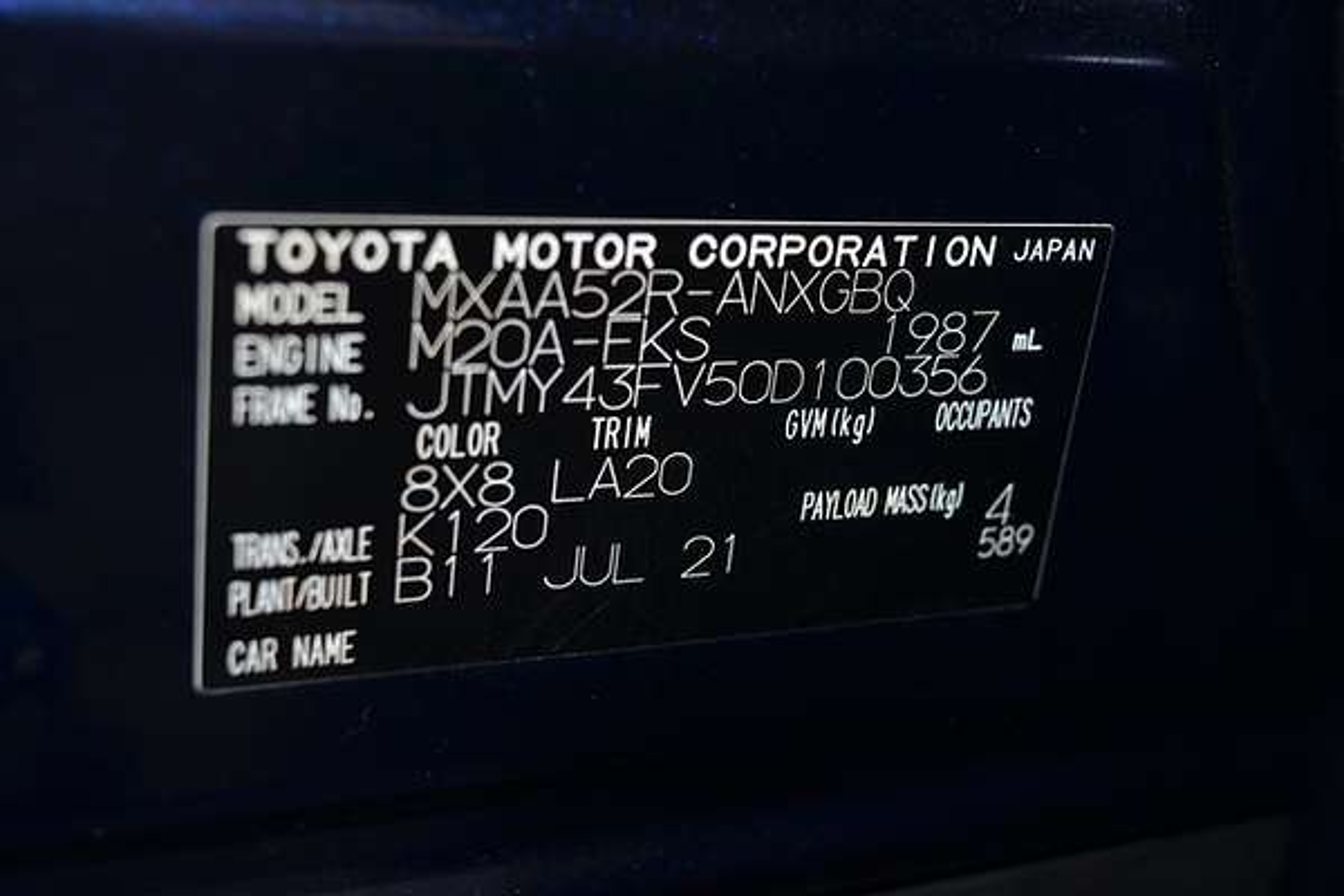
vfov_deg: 28.1
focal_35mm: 48
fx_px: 1792
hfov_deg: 41.1
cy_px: 448
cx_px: 672
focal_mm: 32
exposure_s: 1/30
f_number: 5.6
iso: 200
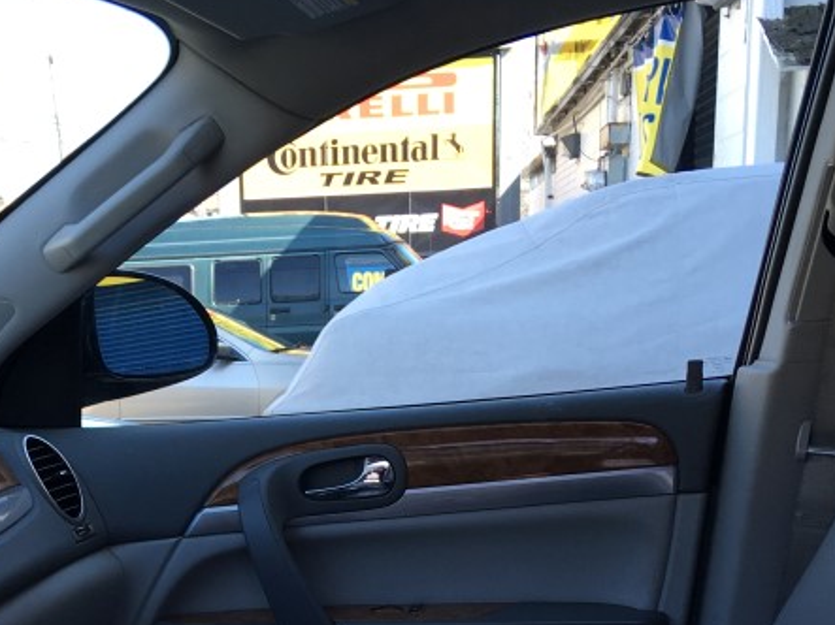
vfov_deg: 20.8
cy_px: 697
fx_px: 1616
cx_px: 215
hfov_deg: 28.6
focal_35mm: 67
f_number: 2.2
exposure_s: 1/120
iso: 25
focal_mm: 4.15
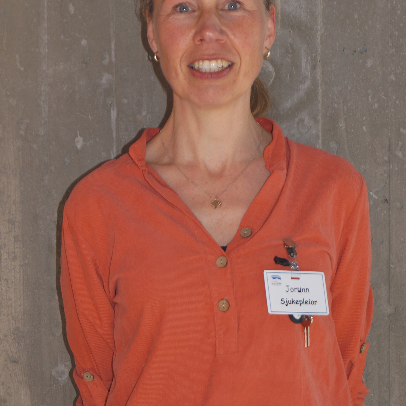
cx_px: 212
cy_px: 196
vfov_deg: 15.2
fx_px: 1522
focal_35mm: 115
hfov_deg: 15.2
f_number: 5.6
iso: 125
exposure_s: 1/160
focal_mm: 55
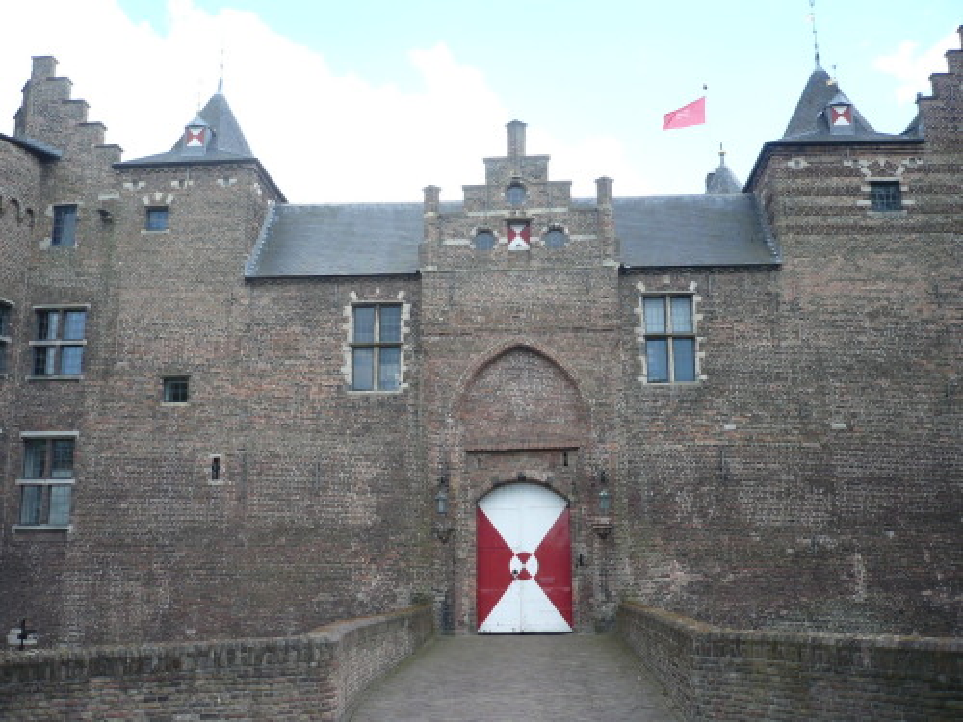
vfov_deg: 40.7
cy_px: 361
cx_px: 482
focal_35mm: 35
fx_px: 974
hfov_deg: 52.6
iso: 100
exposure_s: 1/250
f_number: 2.8
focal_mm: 5.8
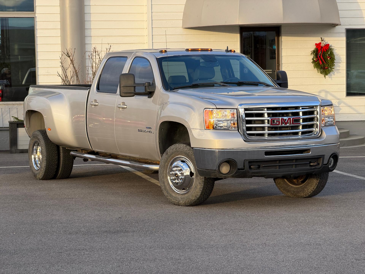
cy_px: 137
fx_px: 1054
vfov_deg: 14.8
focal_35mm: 100
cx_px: 182
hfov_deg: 19.6
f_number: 2.8
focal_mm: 16.89
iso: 50
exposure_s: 1/121
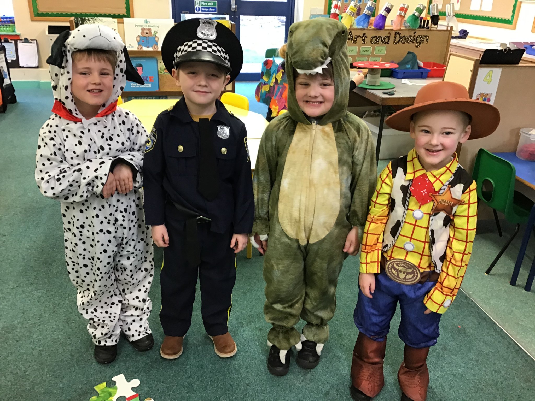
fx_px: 479
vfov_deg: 45.4
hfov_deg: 58.4
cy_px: 200
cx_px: 268
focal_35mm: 31
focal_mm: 3.3
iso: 100
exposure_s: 1/33
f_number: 2.4
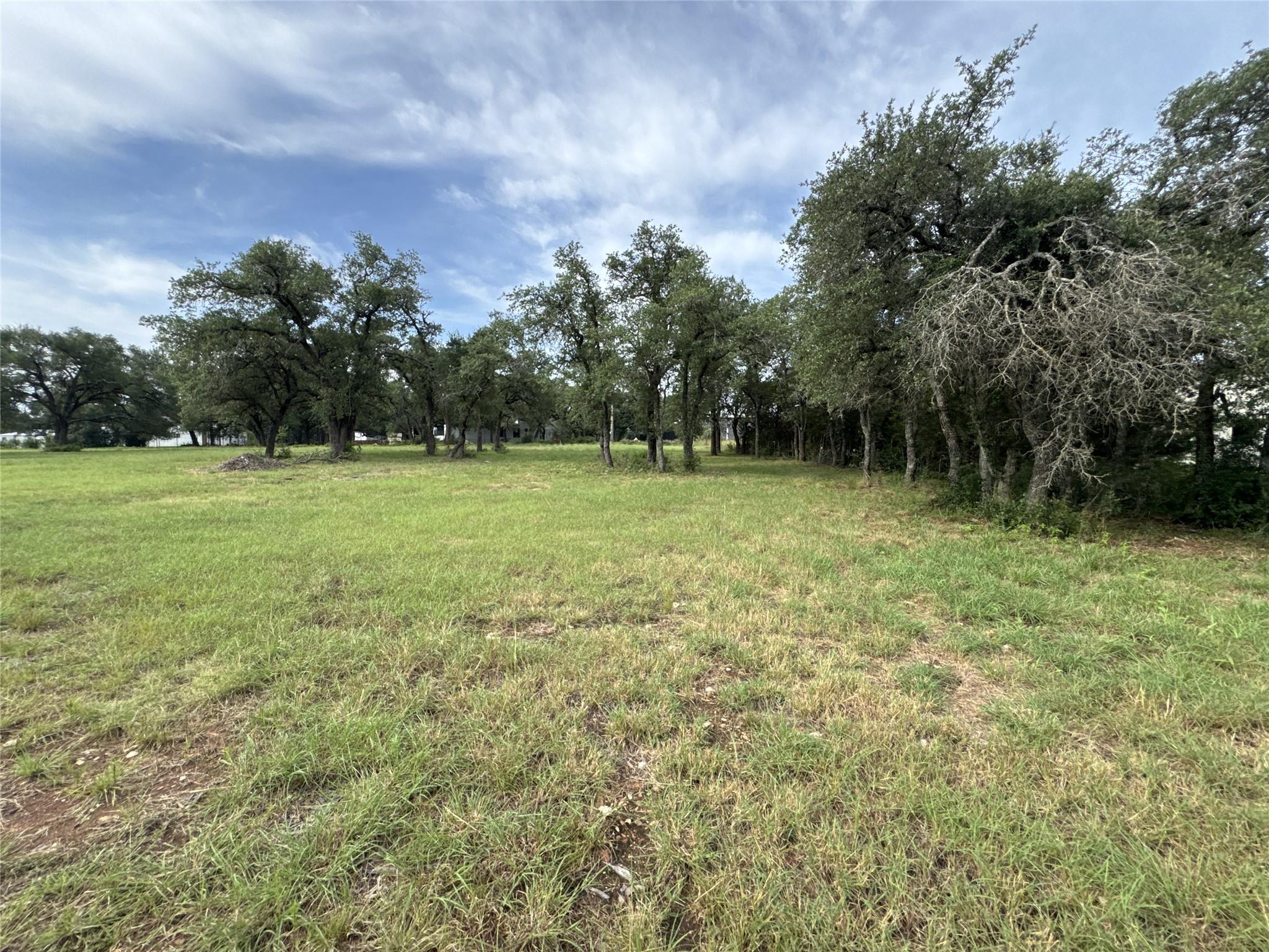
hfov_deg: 102.1
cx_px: 634
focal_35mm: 14
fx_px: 513
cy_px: 476
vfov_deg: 85.7
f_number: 2.2
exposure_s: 1/591
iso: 40
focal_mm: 2.22
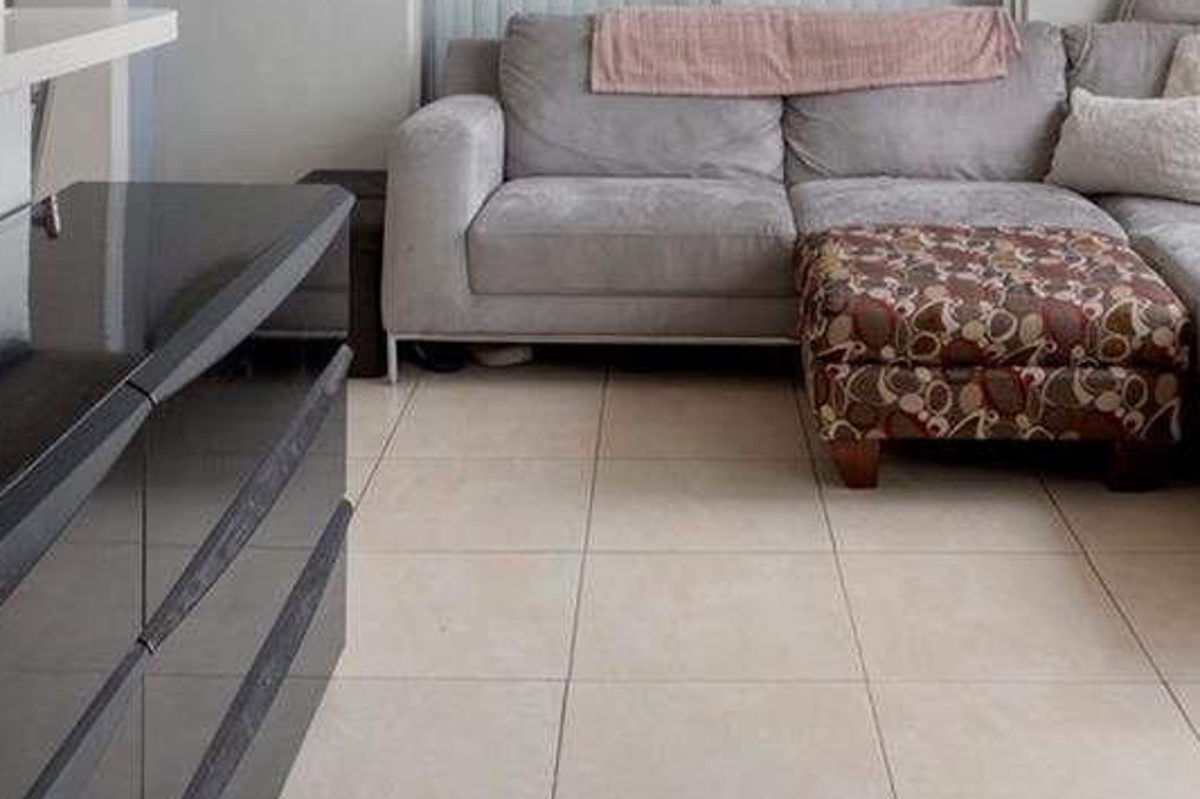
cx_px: 669
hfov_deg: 41.7
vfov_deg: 26.2
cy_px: -92
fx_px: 1574
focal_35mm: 47
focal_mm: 10.5
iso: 100
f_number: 8
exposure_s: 1/60
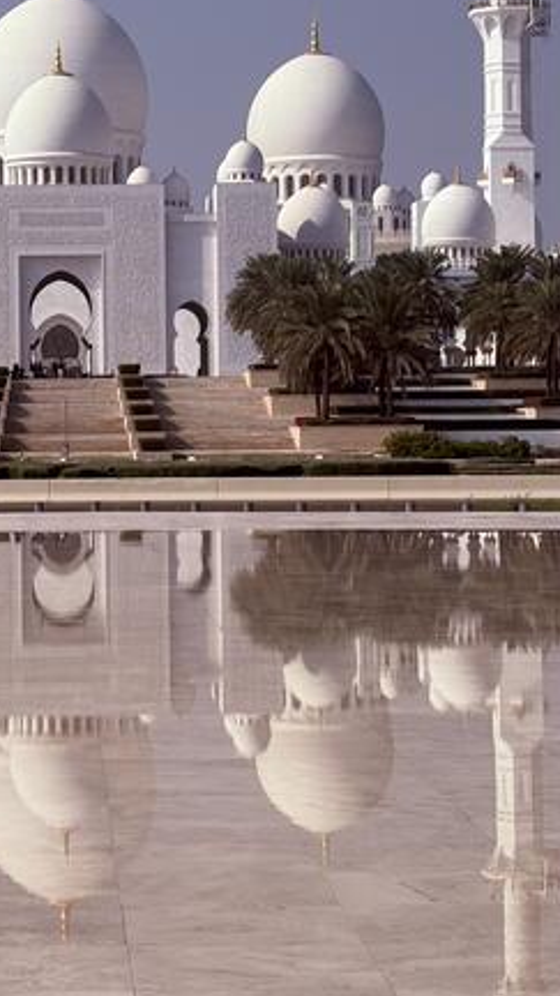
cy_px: 319
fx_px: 2957
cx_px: 46
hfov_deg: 10.8
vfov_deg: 19.0
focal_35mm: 112
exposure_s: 1/7042
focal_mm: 5.96
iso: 32
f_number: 1.6
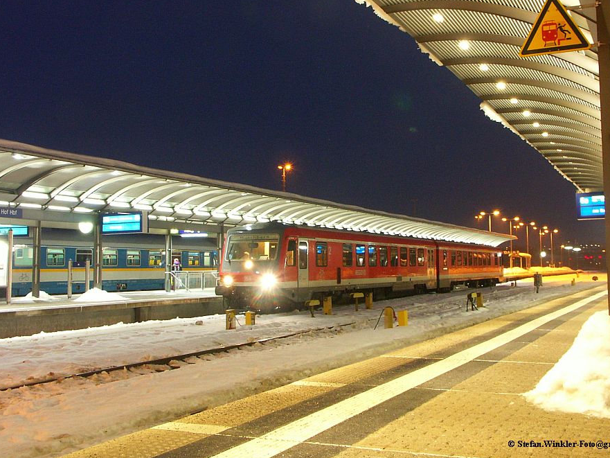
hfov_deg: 43.8
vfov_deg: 33.6
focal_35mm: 43
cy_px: 215
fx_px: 758
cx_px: 340
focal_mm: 9.61
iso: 200
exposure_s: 1.6
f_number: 7.1
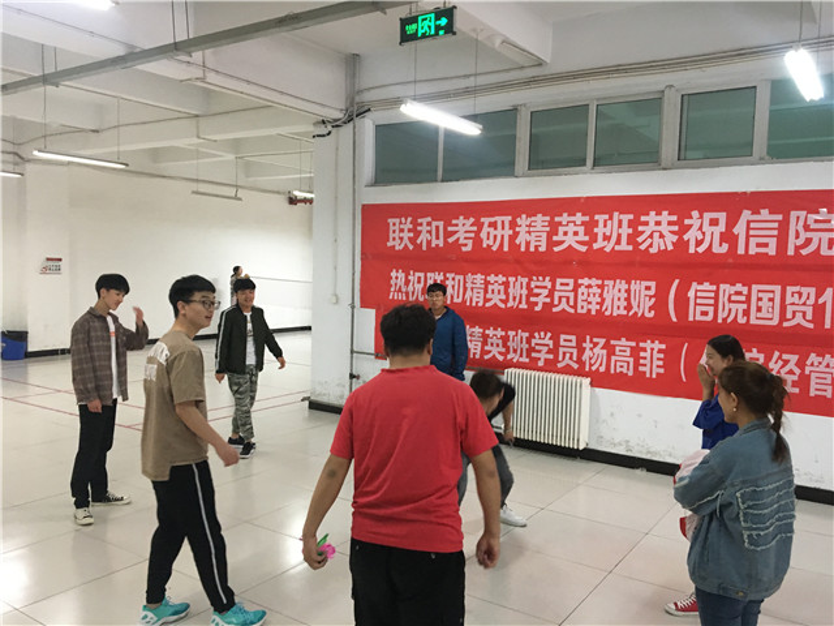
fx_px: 699
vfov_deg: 48.2
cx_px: 417
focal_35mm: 29
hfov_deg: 61.7
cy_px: 313
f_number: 2.2
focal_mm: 4.15
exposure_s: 1/33
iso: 250
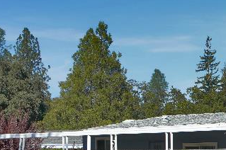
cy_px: 146
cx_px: 414
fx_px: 709
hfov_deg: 15.4
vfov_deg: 12.0
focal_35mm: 113
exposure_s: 1/320
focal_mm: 24
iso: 100
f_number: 7.1
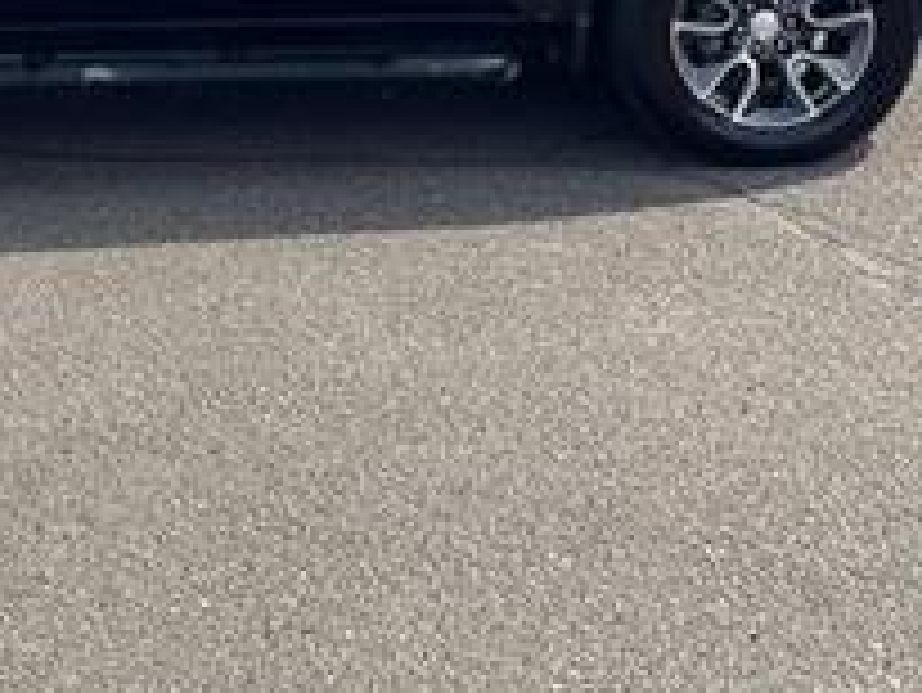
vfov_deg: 21.4
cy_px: -130
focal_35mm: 64
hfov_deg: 29.2
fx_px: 1706
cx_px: 112
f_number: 1.6
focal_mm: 4.2
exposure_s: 1/2398
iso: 32
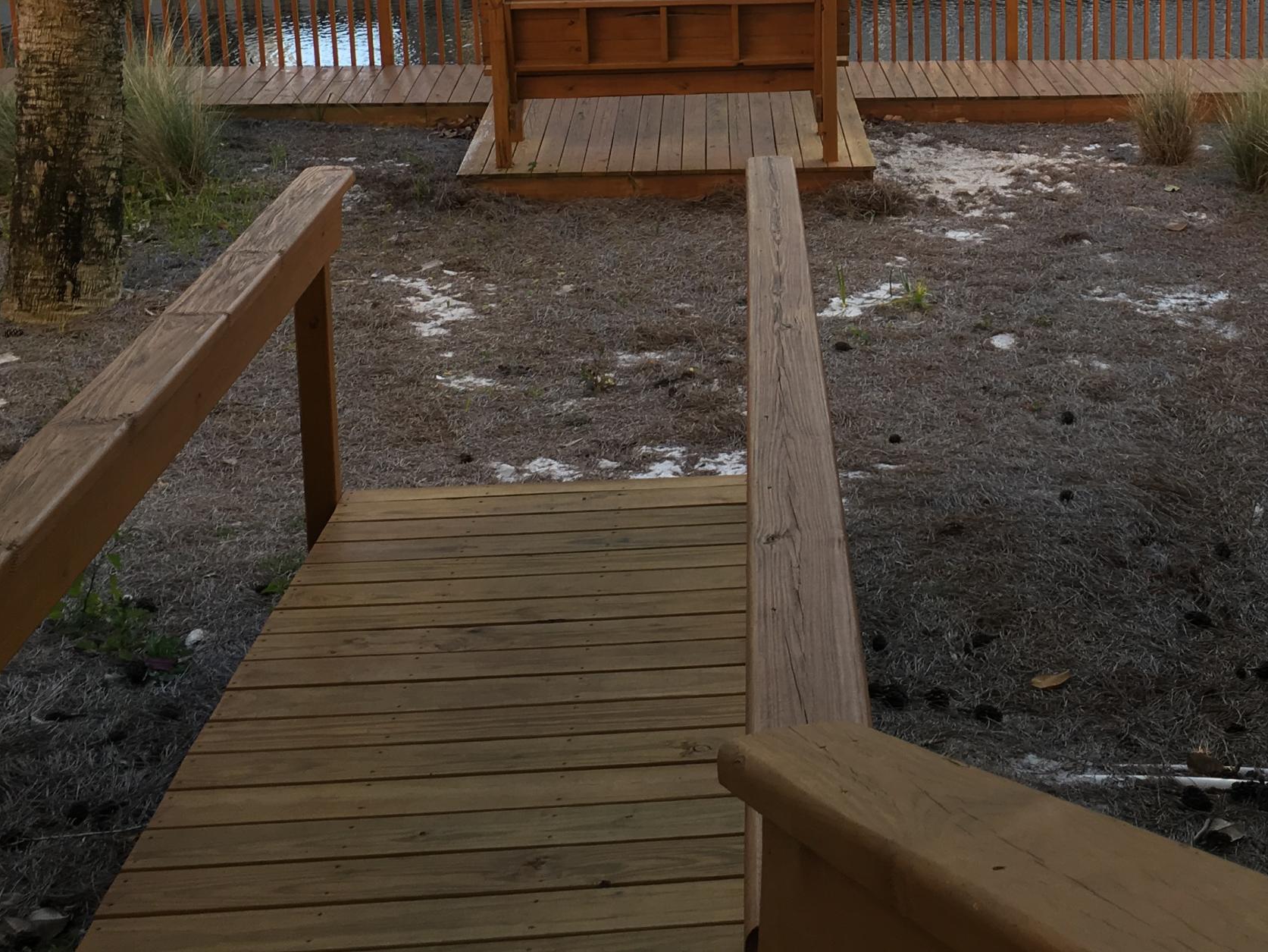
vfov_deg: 27.1
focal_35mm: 52
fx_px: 1905
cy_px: 100
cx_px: 941
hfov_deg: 36.0
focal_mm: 4.15
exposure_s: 1/120
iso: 25
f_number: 2.2
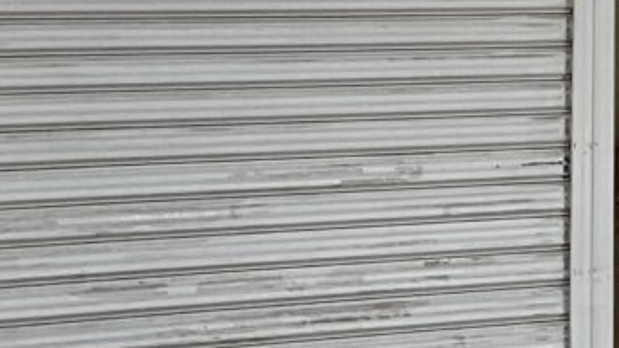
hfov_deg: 17.5
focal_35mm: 114
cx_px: 832
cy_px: -337
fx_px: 1871
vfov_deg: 9.9
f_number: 1.8
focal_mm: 3.99
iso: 80
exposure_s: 1/66
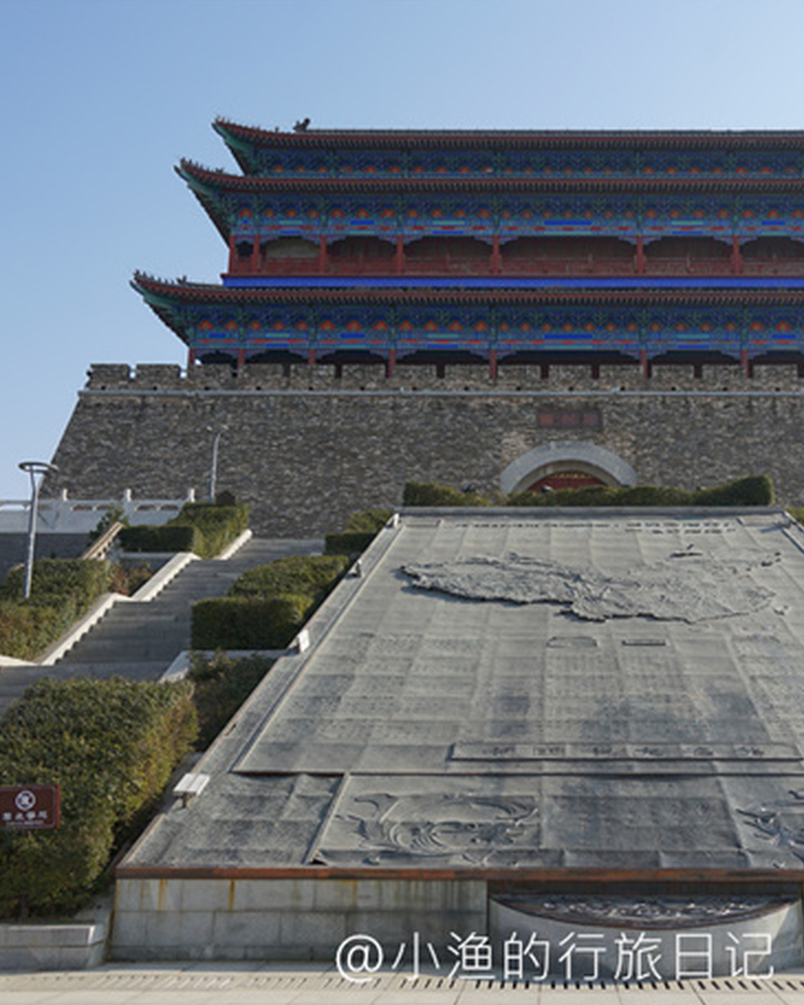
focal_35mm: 36
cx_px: 553
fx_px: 1070
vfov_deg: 50.3
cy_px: 507
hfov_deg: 40.5
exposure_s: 1/500
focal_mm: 25
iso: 100
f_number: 5.6
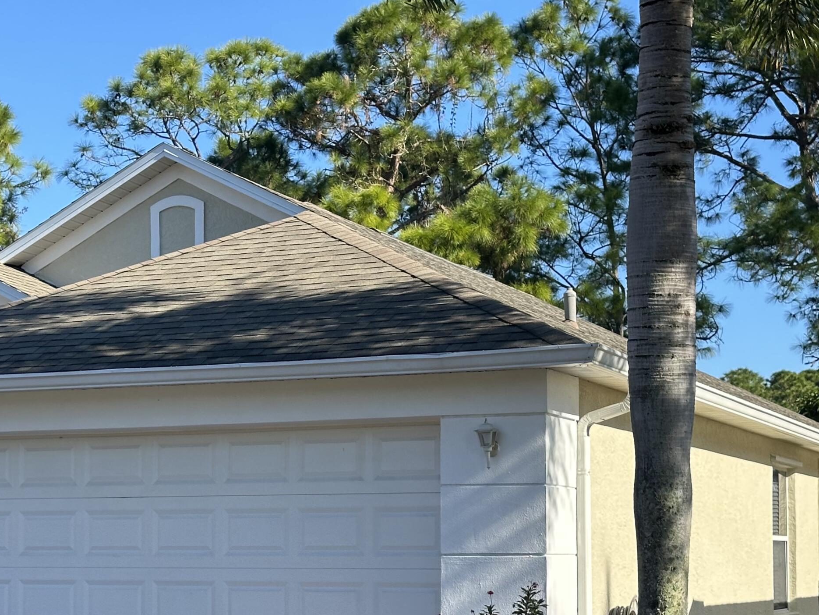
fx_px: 1822
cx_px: 268
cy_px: 492
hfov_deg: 25.2
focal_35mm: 77
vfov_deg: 19.0
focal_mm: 6.86
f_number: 1.78
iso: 64
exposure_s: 1/1517
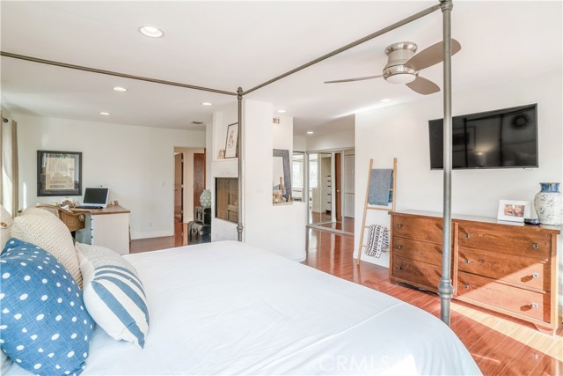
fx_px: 282
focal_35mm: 18
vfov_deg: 67.4
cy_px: 188
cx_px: 282
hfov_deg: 90.0
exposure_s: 1/100
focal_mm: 18
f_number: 8
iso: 125
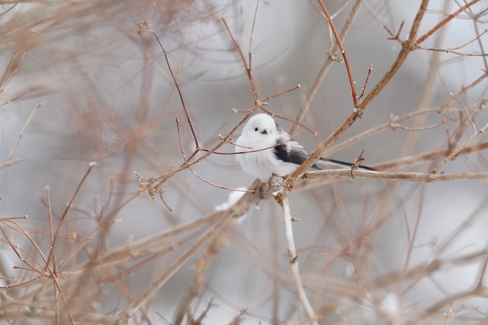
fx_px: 7587
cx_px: 244
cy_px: 162
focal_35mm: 560
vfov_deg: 2.5
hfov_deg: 3.7
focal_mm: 560
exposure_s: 1/500
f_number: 5.6
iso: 3200
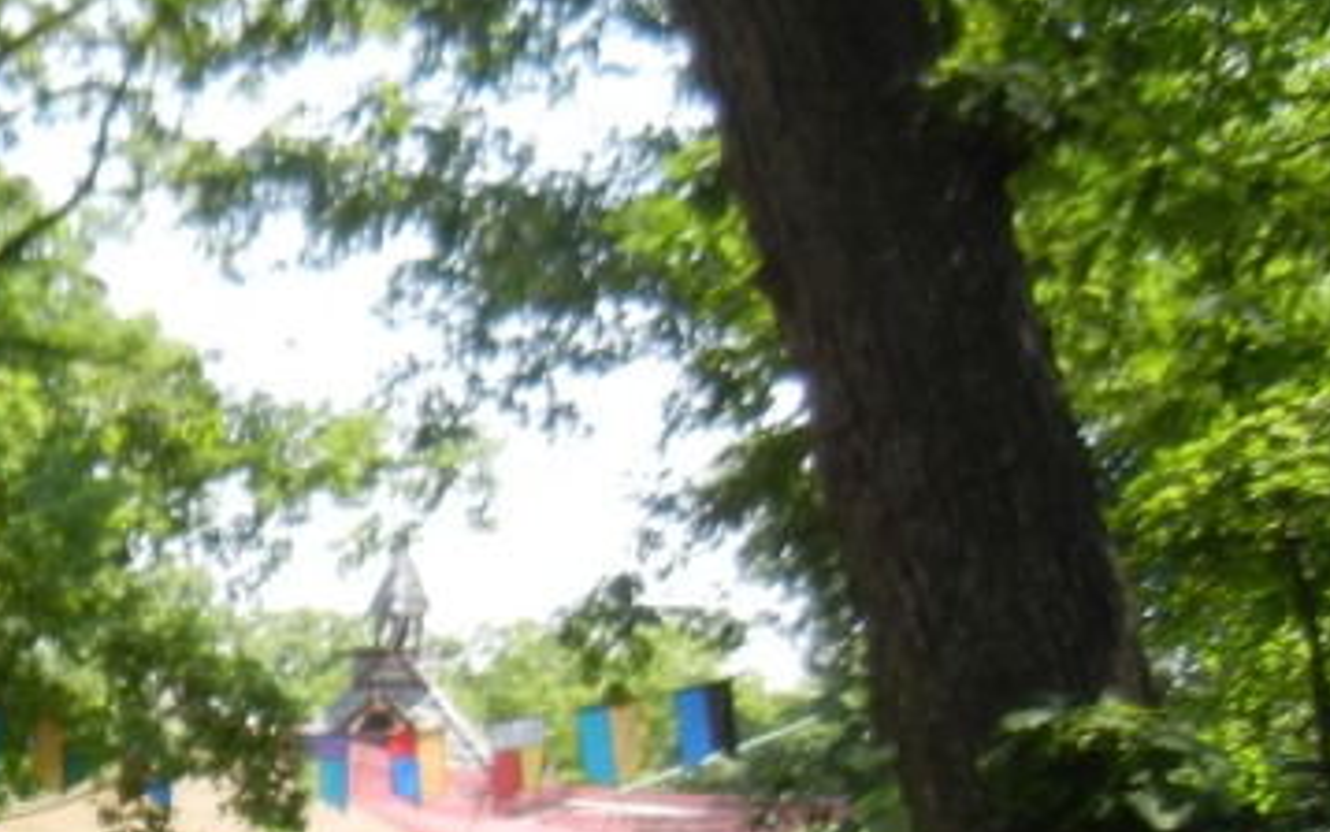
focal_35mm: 91
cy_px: 1033
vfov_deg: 13.9
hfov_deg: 20.3
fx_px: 3299
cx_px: -528
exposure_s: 1/359
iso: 160
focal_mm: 5.4
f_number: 3.5
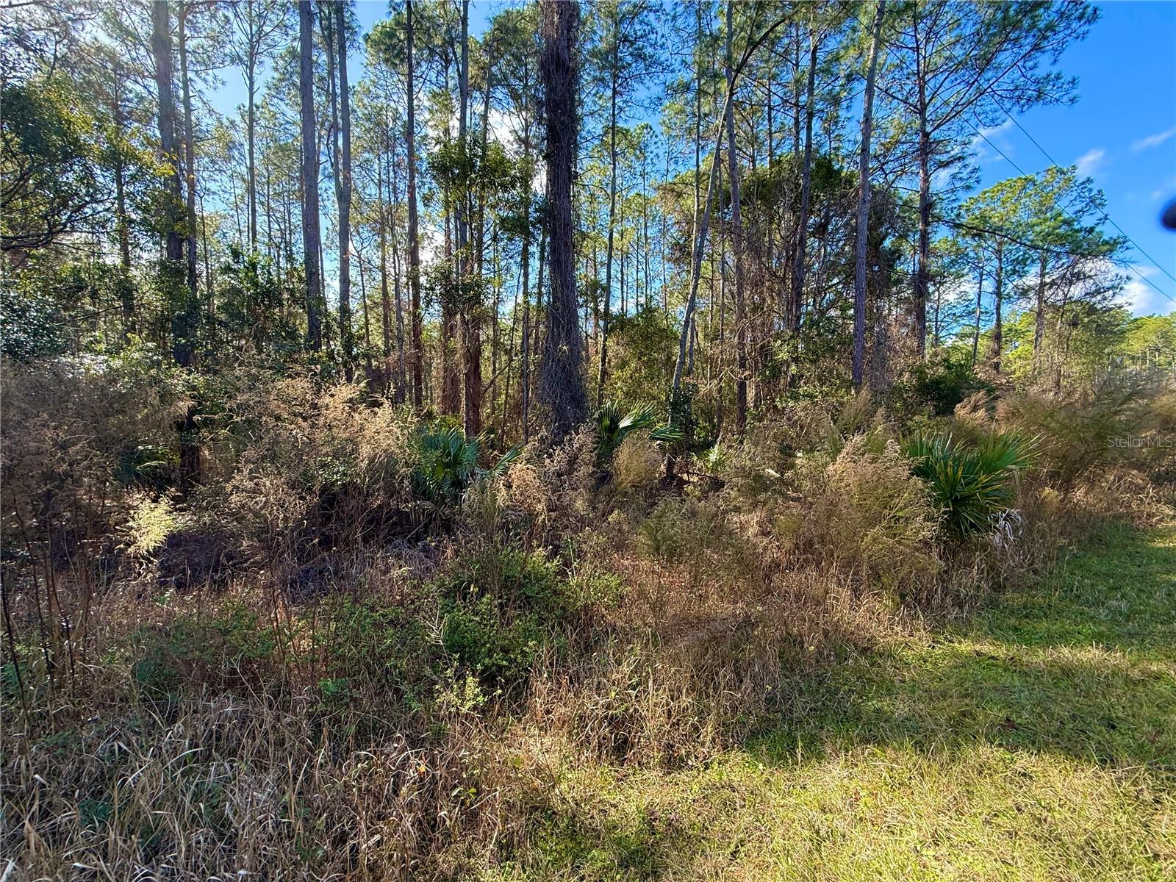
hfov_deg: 102.1
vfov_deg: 85.7
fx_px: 476
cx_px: 588
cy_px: 441
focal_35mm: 14
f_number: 2.2
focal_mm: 2.22
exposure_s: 1/214
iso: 64
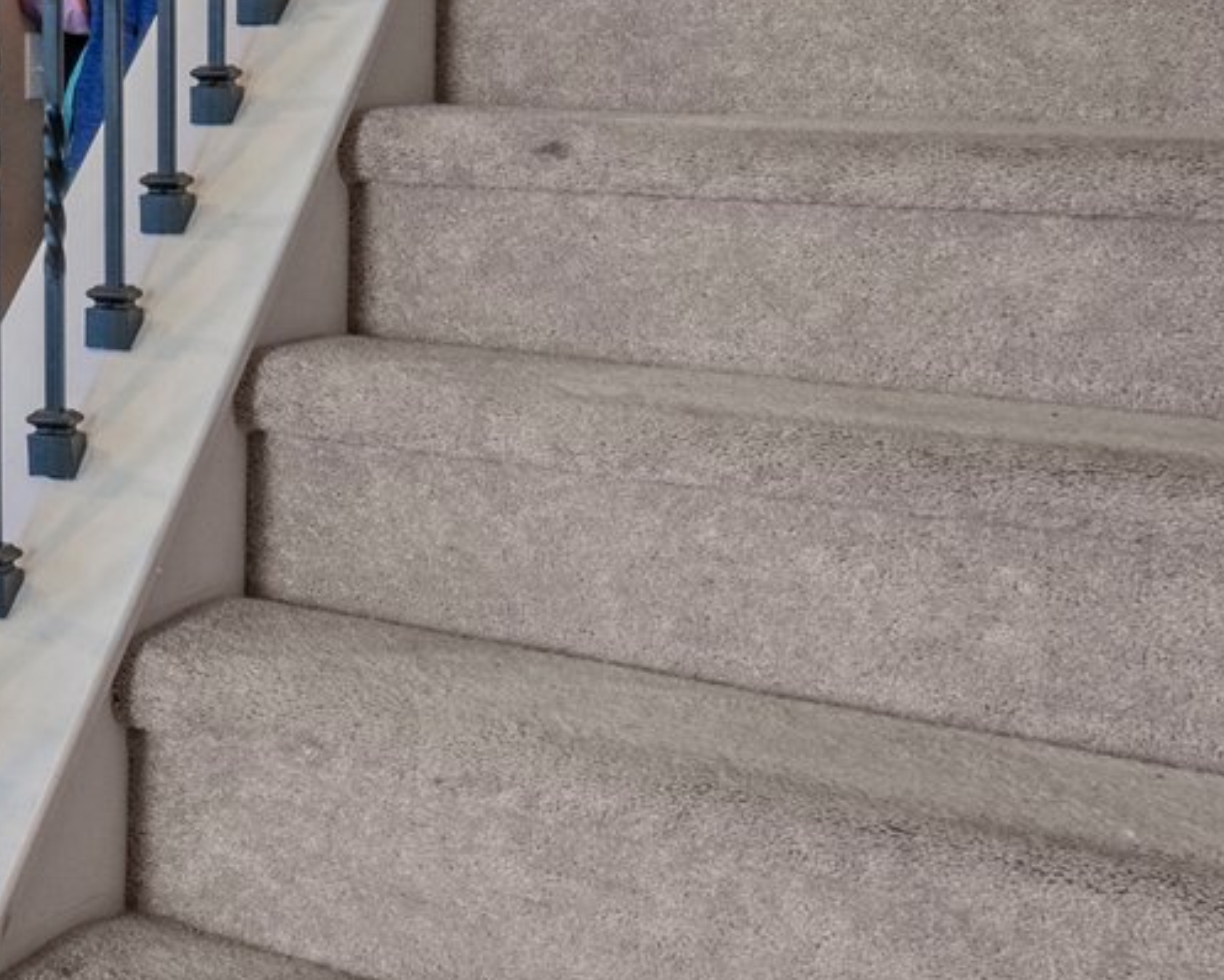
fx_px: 2102
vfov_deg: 25.2
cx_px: -1020
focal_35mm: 58
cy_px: 36
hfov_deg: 21.0
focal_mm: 15
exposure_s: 1/8
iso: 400
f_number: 8
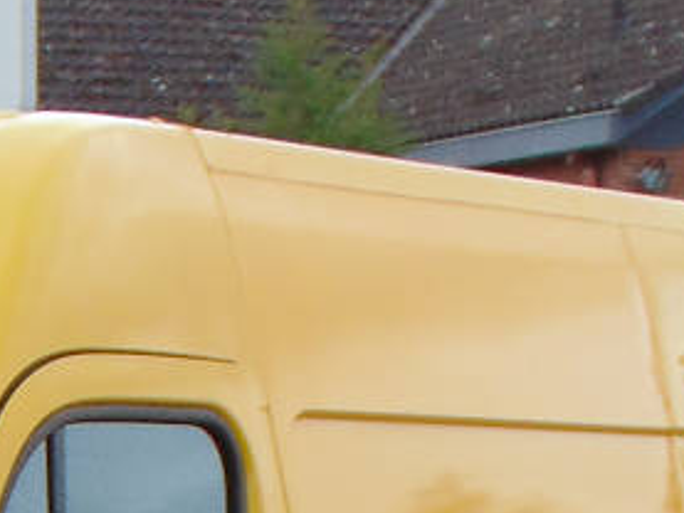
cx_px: -425
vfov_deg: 5.0
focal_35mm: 289
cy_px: 1144
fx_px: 5713
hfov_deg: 6.7
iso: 80
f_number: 3.5
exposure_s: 1/160
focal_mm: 9
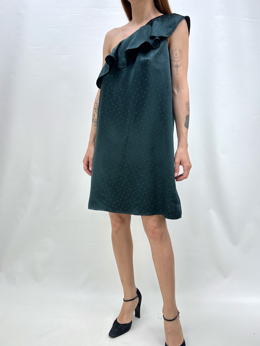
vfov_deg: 65.2
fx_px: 270
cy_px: 188
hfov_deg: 51.3
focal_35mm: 27
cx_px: 136
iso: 80
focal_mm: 6.86
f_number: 1.78
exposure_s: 1/829
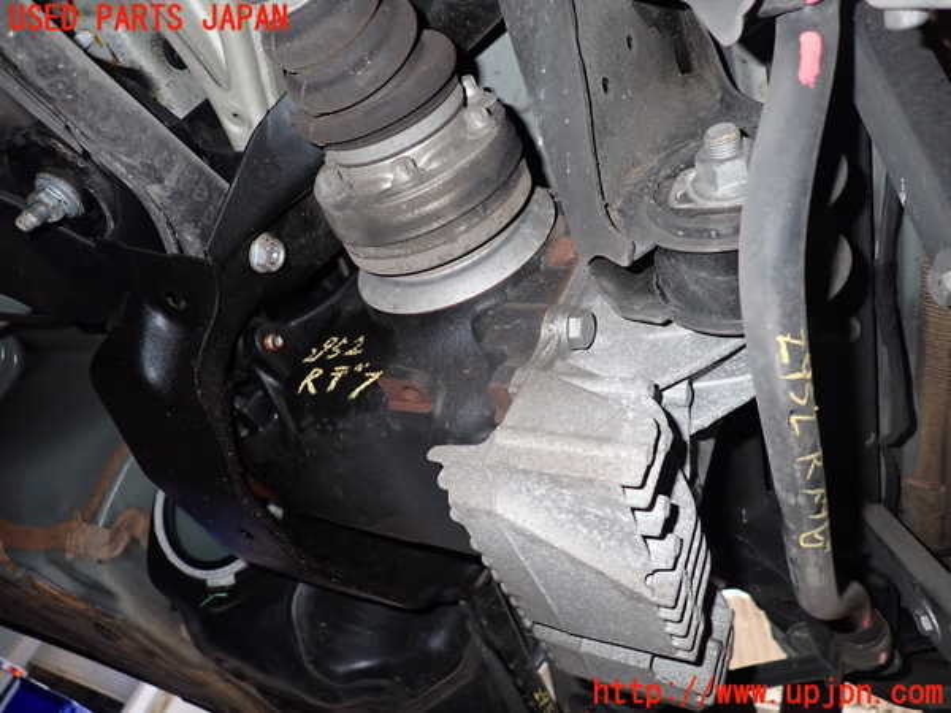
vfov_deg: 54.9
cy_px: 356
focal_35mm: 25
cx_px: 476
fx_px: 687
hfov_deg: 69.4
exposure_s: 1/30
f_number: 5.6
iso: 320
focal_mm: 4.5
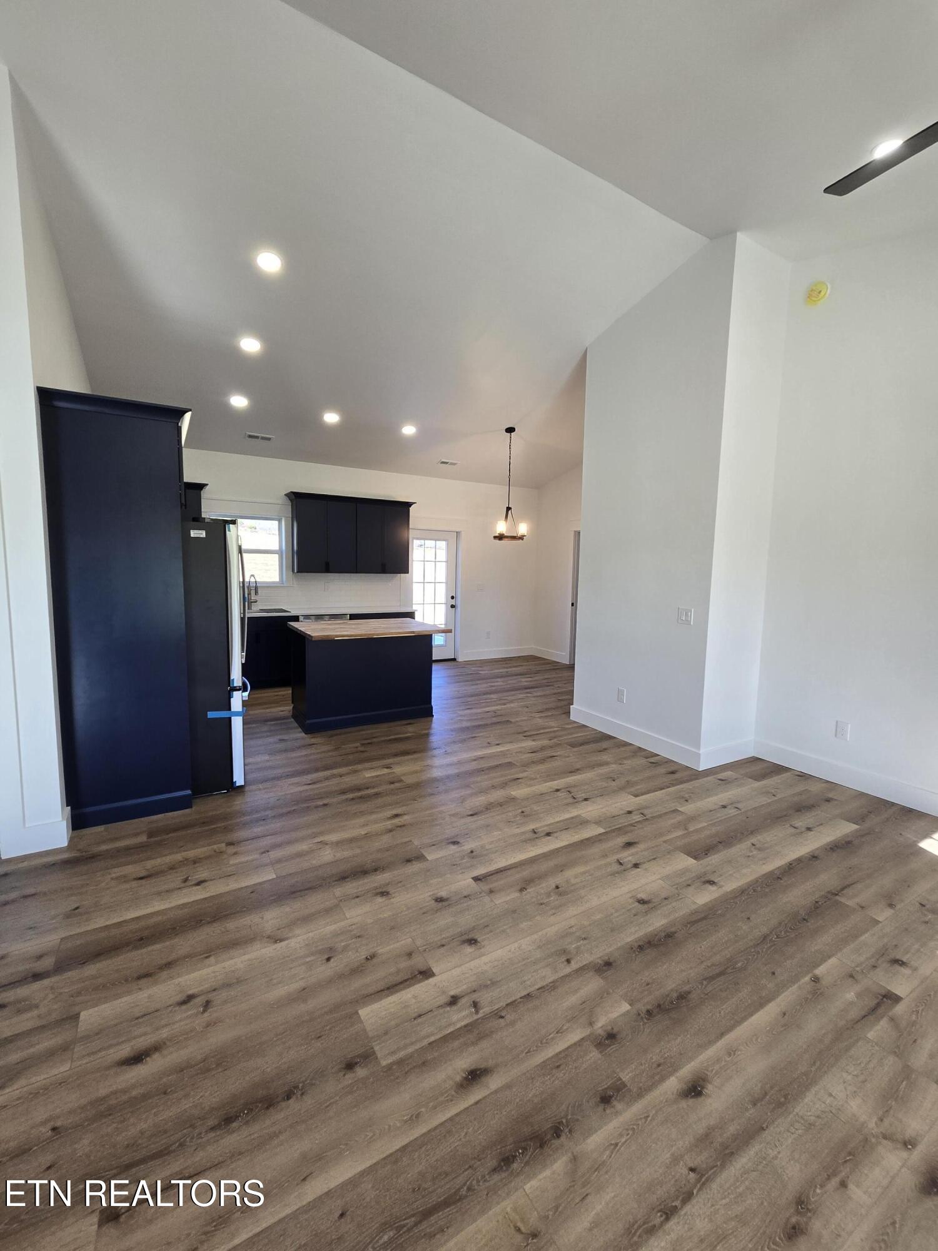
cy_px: 626
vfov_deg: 106.2
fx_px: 470
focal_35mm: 13
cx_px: 469
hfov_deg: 89.9
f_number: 2.2
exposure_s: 1/120
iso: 80
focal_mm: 2.2
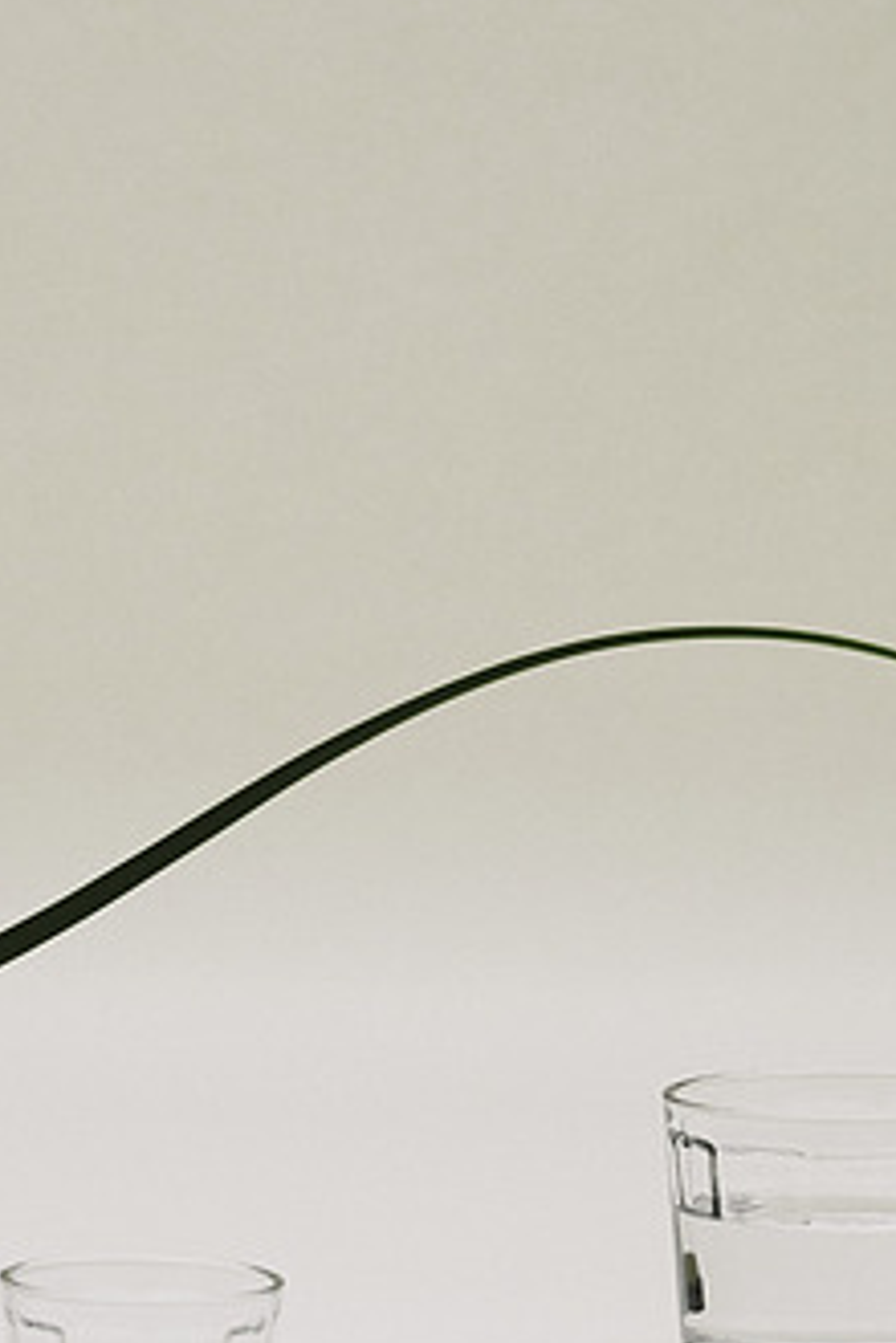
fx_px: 8325
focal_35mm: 223
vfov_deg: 9.2
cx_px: 424
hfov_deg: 6.2
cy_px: 755
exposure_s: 1/250
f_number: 10
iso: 1000
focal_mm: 85
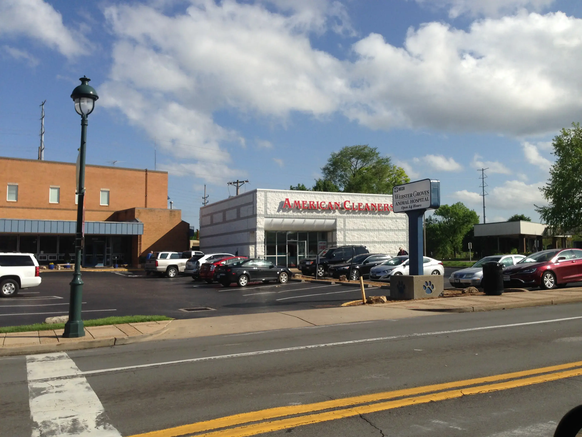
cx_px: 291
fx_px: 555
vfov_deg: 42.9
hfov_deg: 55.4
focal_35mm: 33
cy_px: 218
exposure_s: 1/2169
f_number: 2.4
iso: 50
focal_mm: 4.12
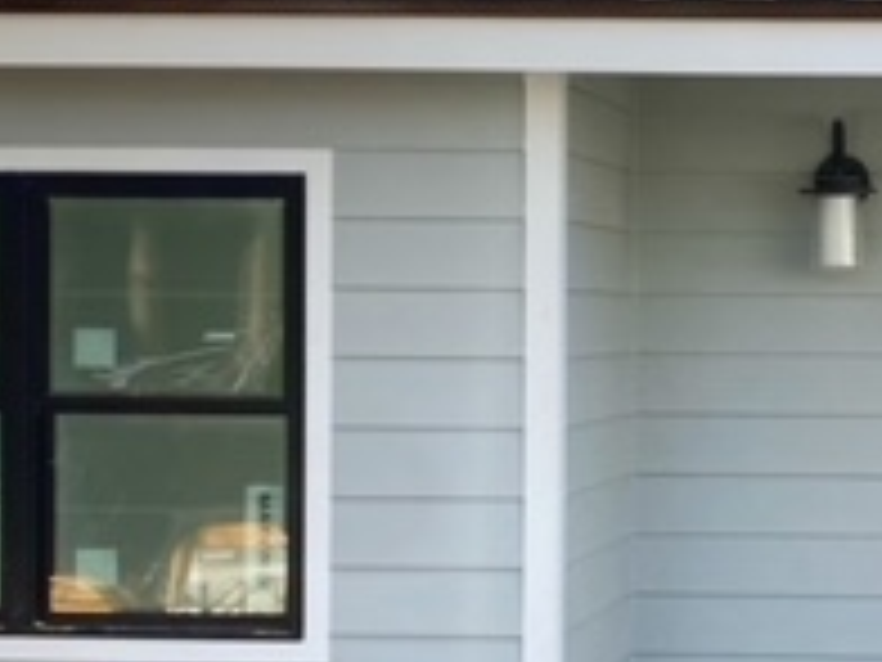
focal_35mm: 85
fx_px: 2166
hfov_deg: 21.4
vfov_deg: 17.4
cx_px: 1062
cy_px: 378
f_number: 1.8
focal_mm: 4.25
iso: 32
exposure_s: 1/949
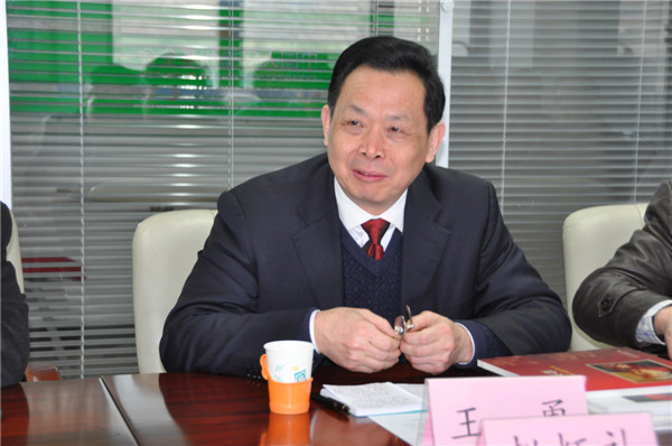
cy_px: 223
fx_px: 1398
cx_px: 336
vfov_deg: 18.1
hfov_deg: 27.0
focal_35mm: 75
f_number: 4.8
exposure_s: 1/60
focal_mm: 50
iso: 800
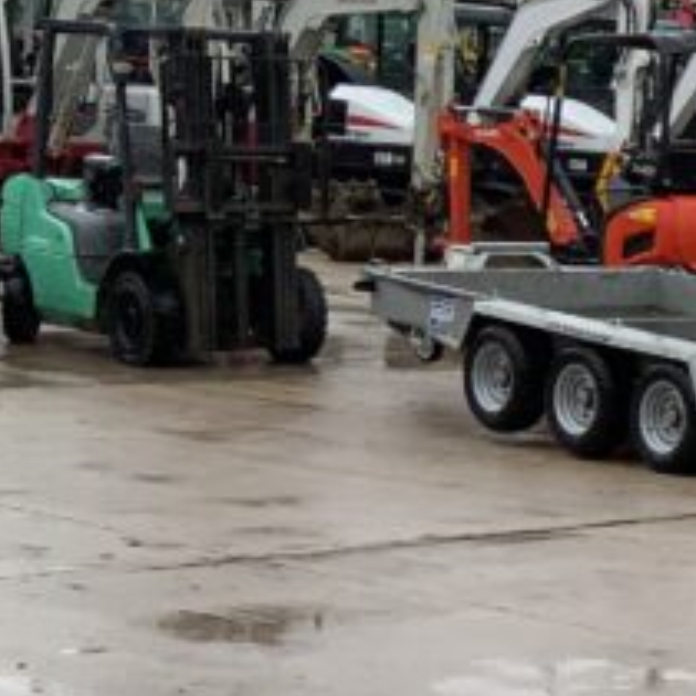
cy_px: 361
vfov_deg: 14.0
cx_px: 1690
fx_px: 2843
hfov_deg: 11.5
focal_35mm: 125
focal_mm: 3
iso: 16
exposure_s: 1/439
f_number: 1.8
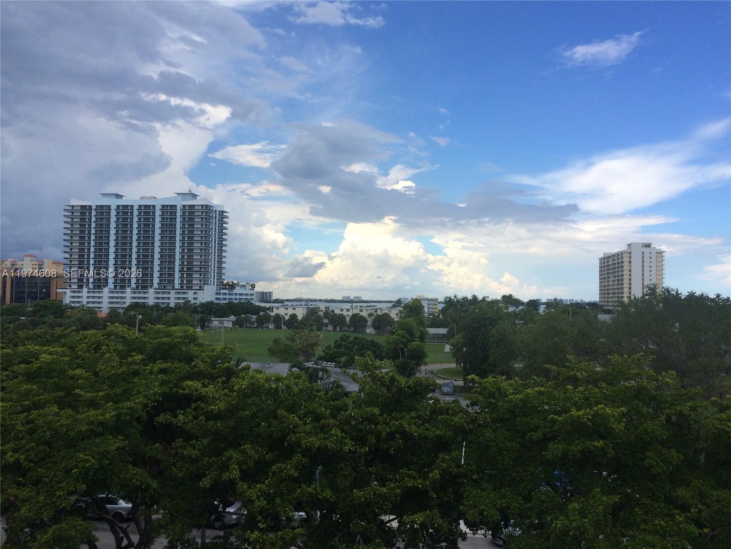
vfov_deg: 48.2
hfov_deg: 61.7
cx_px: 366
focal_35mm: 29
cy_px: 274
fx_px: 612
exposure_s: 1/1520
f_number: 2.2
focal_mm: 4.15
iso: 32
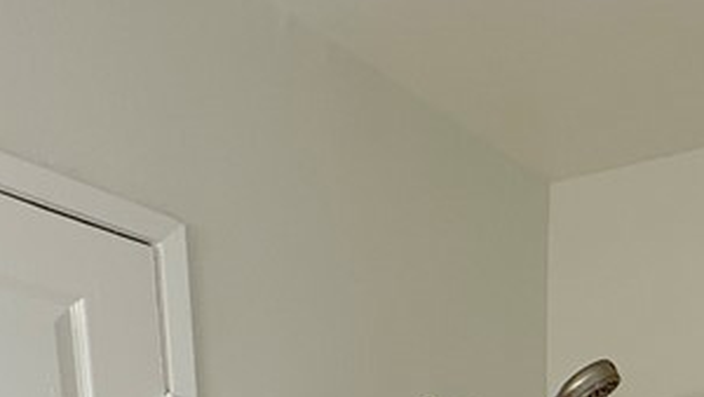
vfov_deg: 16.0
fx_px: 971
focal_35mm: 52
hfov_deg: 36.9
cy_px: 862
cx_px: 655
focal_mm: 2.22
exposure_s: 1/120
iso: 200
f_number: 2.2
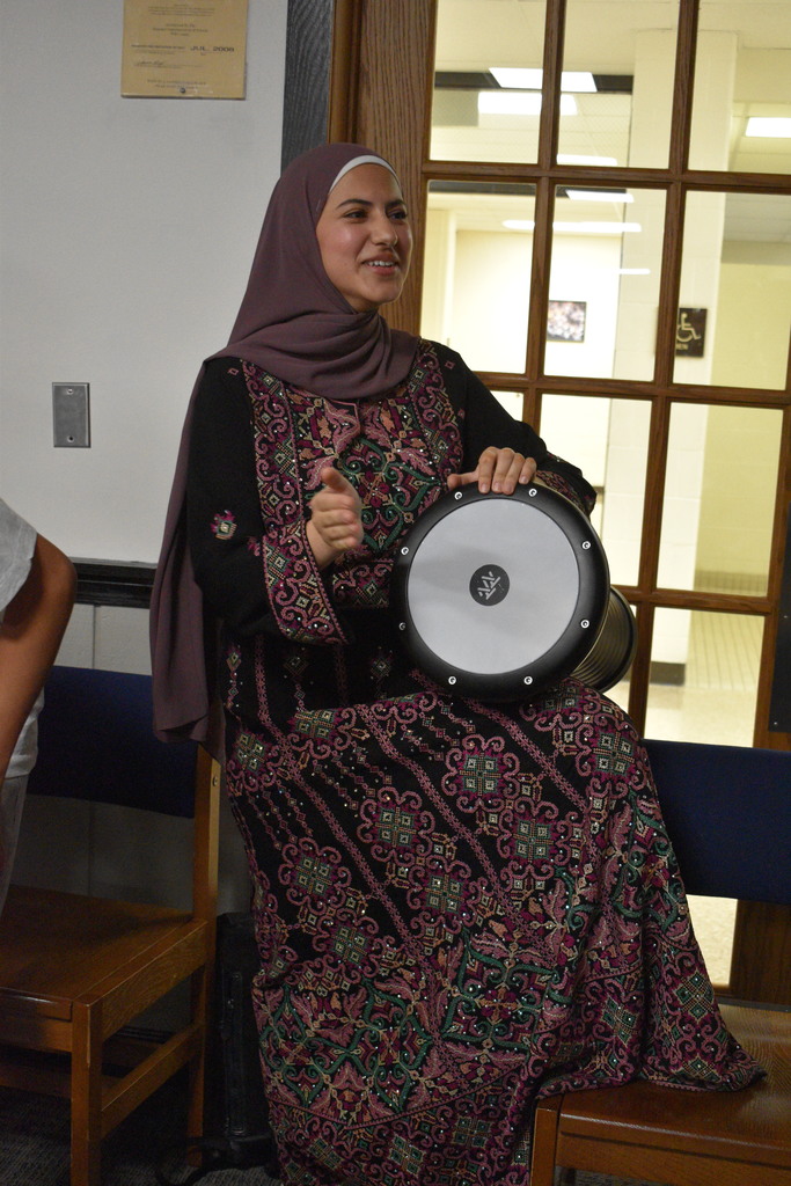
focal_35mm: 45
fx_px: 1483
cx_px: 396
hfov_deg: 29.9
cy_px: 593
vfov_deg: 43.6
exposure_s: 1/125
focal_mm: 30
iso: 4500
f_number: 4.2
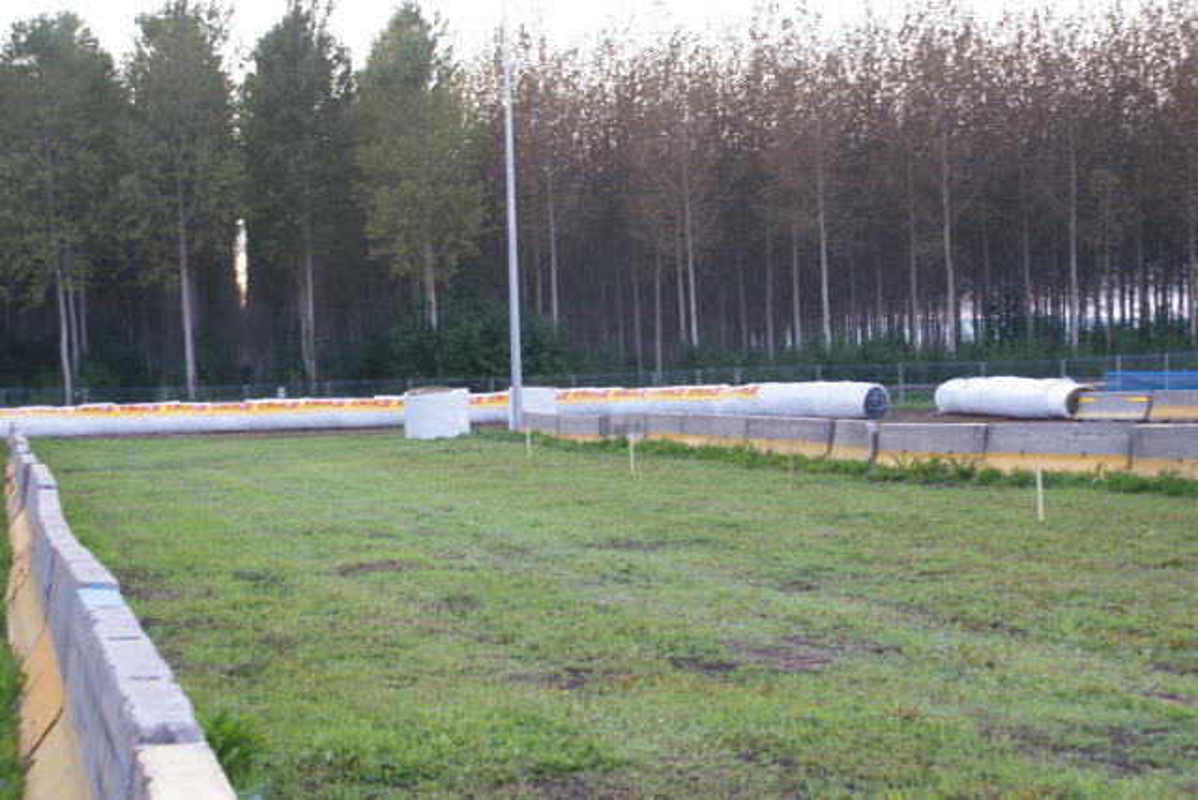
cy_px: 400
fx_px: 2247
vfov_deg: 20.2
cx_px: 599
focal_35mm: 68
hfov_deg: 29.9
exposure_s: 1/20
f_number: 5.6
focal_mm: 45
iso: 400
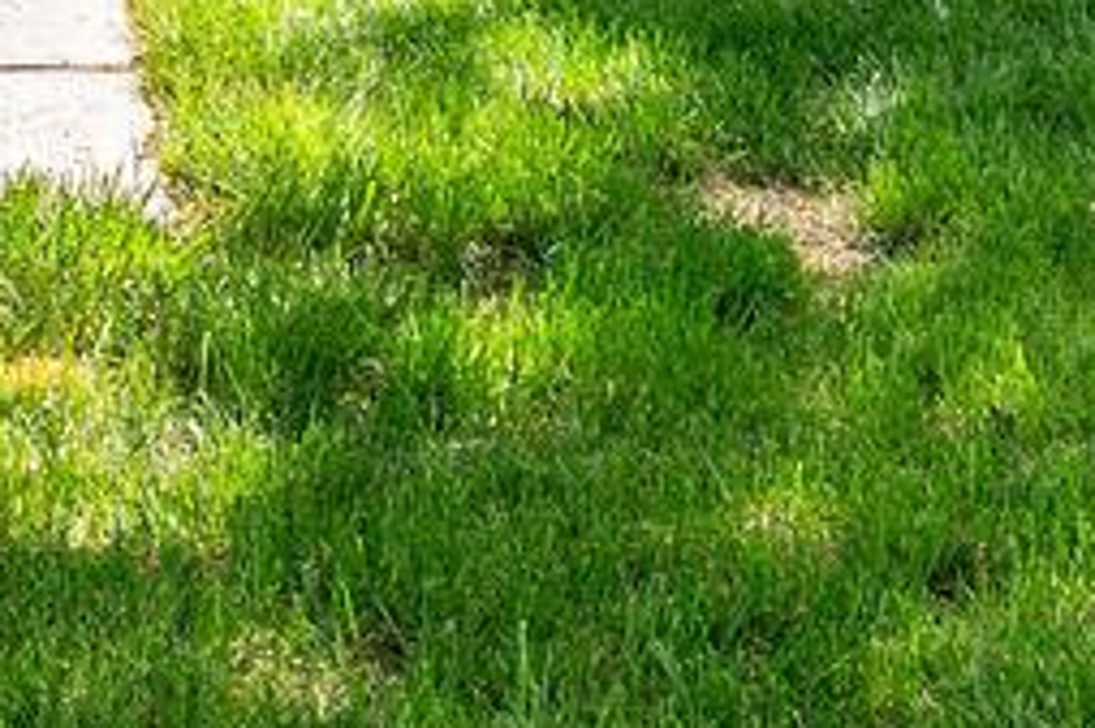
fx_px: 3313
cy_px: -1111
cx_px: 297
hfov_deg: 18.7
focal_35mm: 109
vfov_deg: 10.5
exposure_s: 1/160
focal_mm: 16
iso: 200
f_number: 8
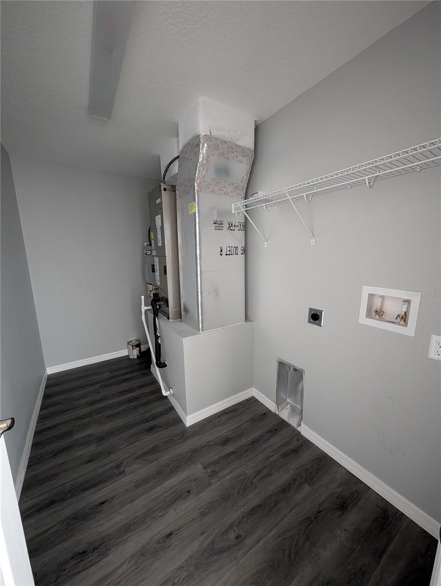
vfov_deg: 110.5
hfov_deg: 94.6
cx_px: 220
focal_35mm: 12
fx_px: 203
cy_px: 293
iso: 2606
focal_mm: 2.02
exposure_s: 1/30.3
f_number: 1.7
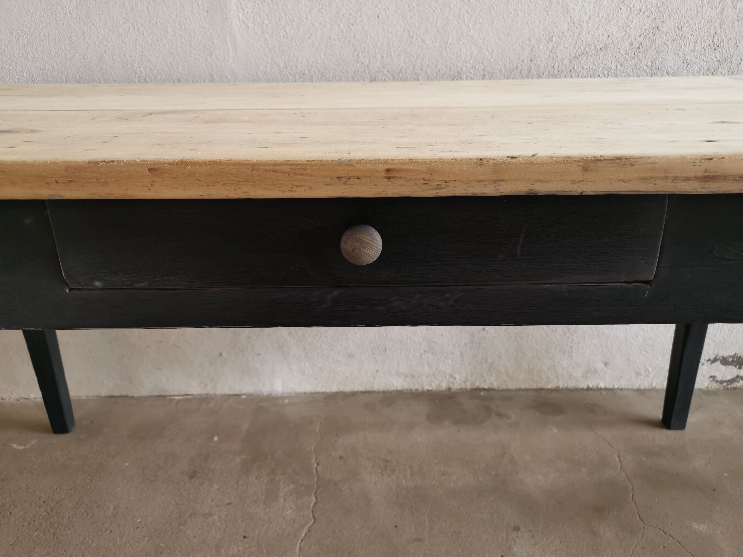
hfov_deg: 65.3
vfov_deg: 51.4
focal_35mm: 27
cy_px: 278
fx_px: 580
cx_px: 372
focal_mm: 5.58
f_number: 1.8
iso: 250
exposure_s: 1/50
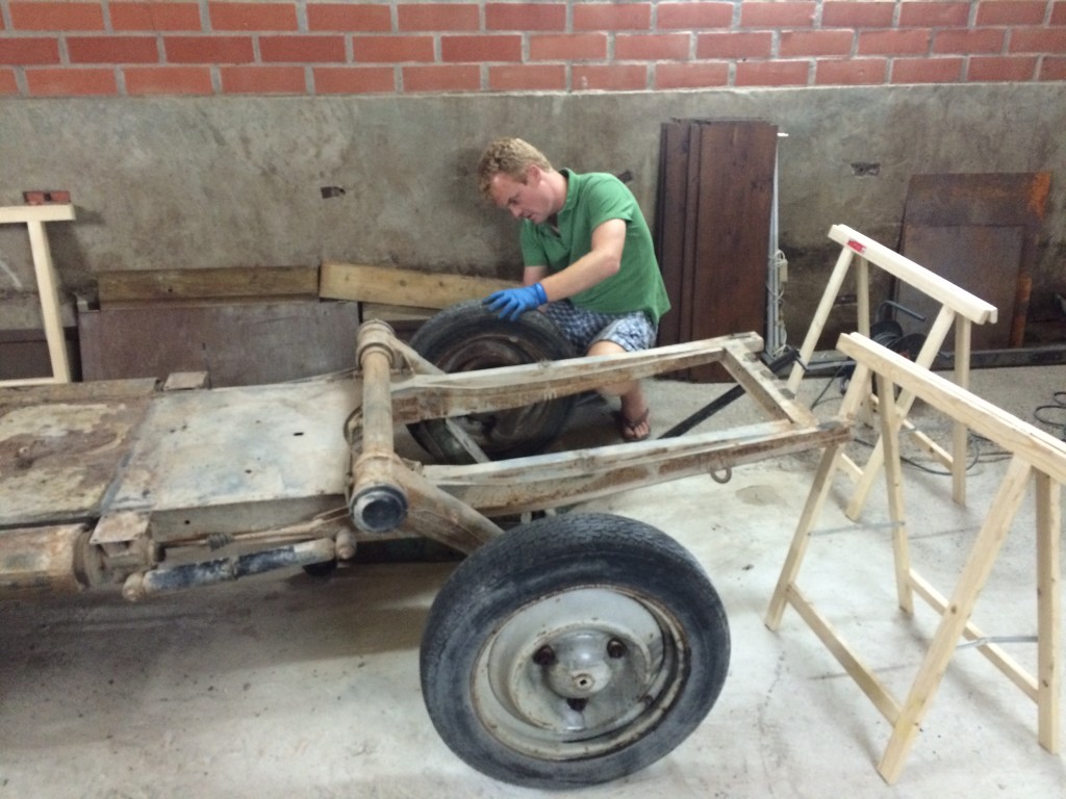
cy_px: 400
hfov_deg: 61.7
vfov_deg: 48.2
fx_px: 893
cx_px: 533
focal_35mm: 29
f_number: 2.2
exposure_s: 1/20
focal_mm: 4.15
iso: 320
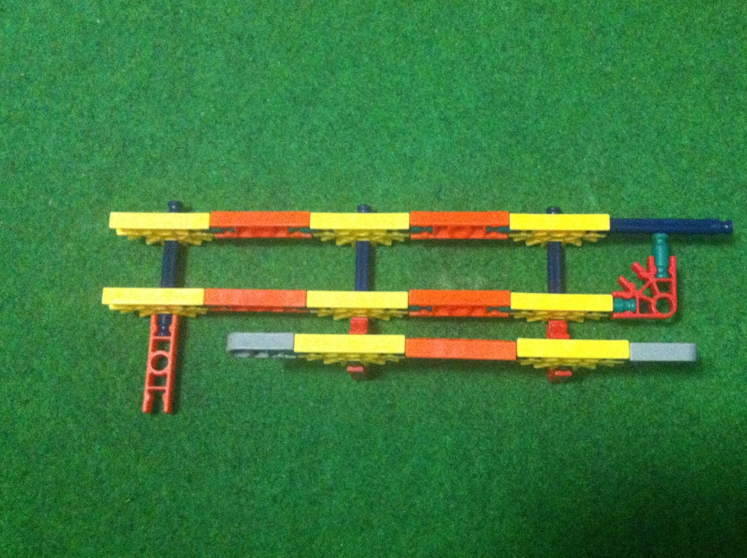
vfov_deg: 32.1
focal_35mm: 45
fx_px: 970
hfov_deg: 42.0
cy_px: 298
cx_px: 426
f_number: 2.8
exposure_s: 1/15
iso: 1000
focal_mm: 3.85
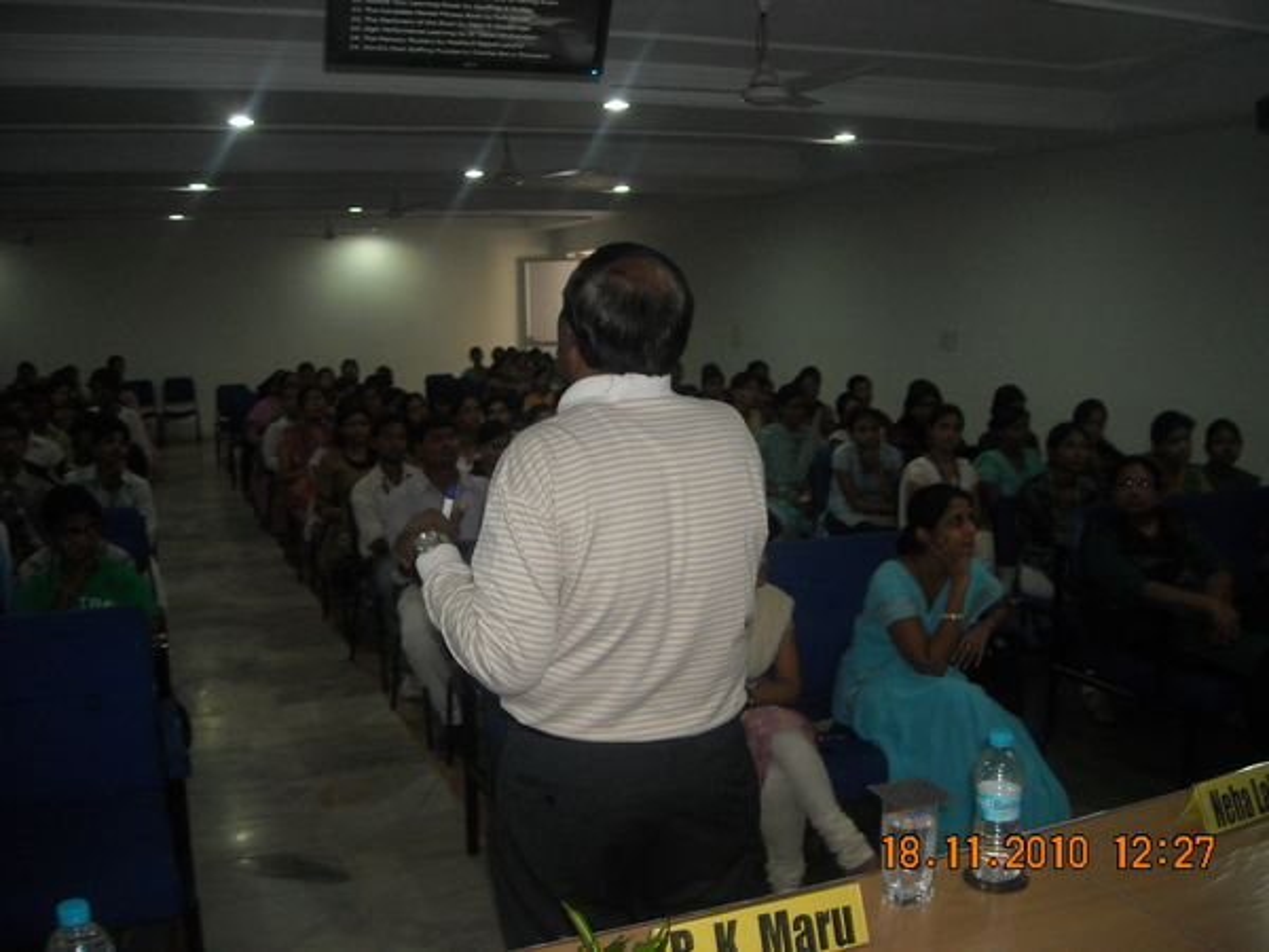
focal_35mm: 35
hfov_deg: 52.6
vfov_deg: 40.7
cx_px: 634
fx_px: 1283
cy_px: 476
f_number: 2.8
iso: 200
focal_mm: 5.7
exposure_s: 1/60
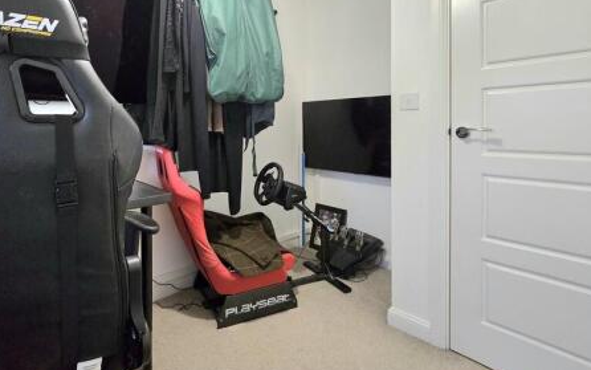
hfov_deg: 89.7
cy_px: 127
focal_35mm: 18
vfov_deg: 63.6
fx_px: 290
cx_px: 231
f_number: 2.2
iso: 640
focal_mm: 2.2
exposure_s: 1/50.3
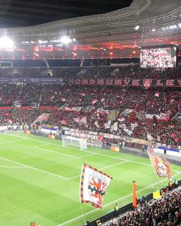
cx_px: 142
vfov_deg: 40.3
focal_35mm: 46
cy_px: 114
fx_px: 308
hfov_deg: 32.0
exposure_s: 1/80
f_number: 3.7
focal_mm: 6.3
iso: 640
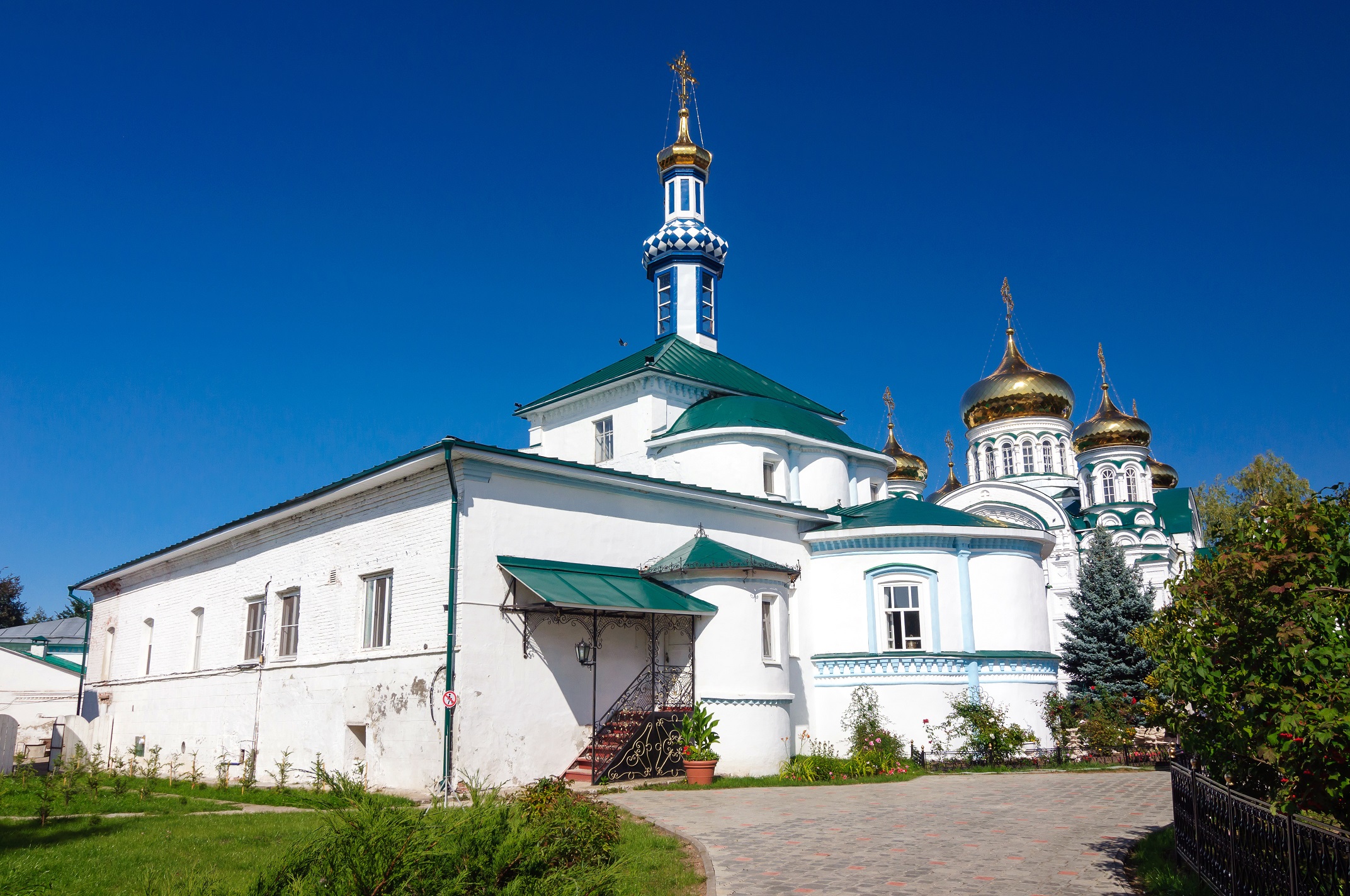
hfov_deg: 70.5
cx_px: 675
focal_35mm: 26
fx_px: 955
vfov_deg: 50.3
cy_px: 448
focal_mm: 17
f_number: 10
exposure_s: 1/400
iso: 200
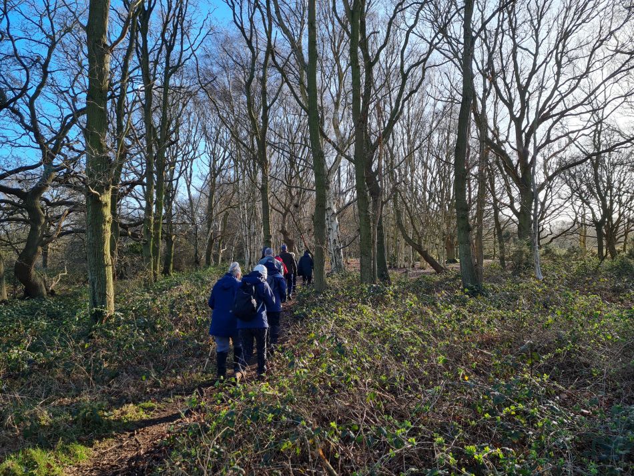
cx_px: 317
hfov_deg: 67.3
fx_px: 476
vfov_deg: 53.1
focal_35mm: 26
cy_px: 238
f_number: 1.8
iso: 50
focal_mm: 5.4
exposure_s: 1/626
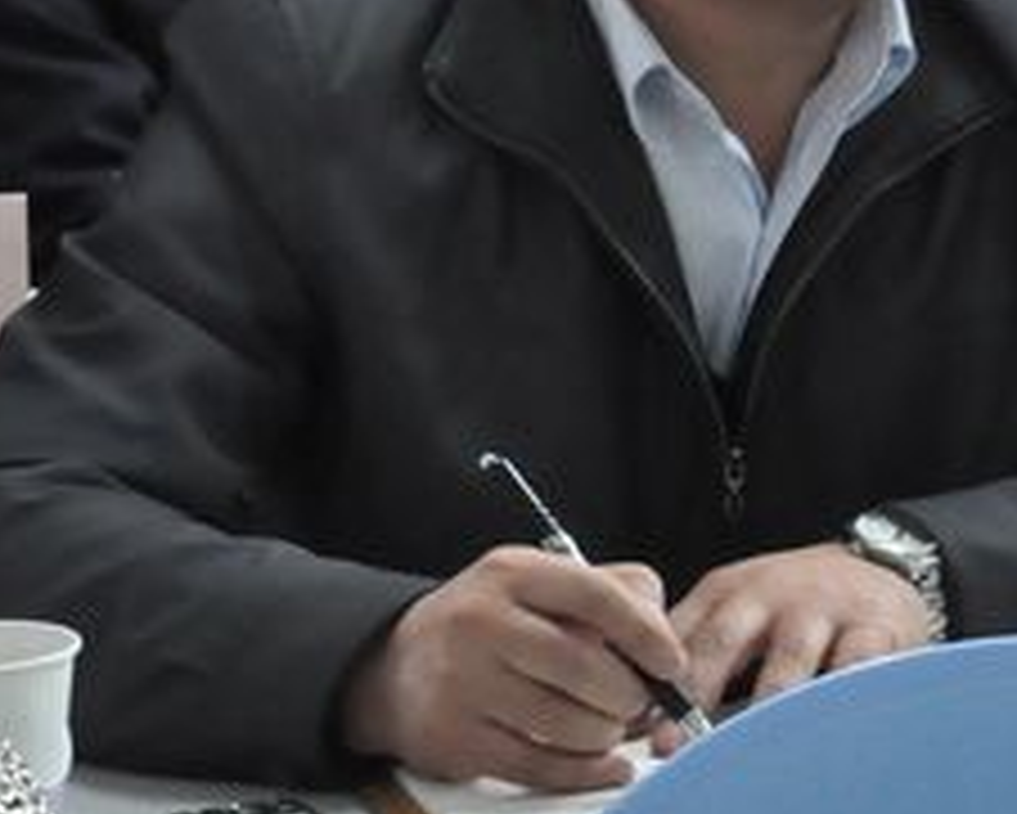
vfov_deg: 6.5
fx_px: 7197
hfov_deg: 8.0
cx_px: 1395
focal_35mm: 239
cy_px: -38
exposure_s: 1/30
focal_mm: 48
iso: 3200
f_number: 9
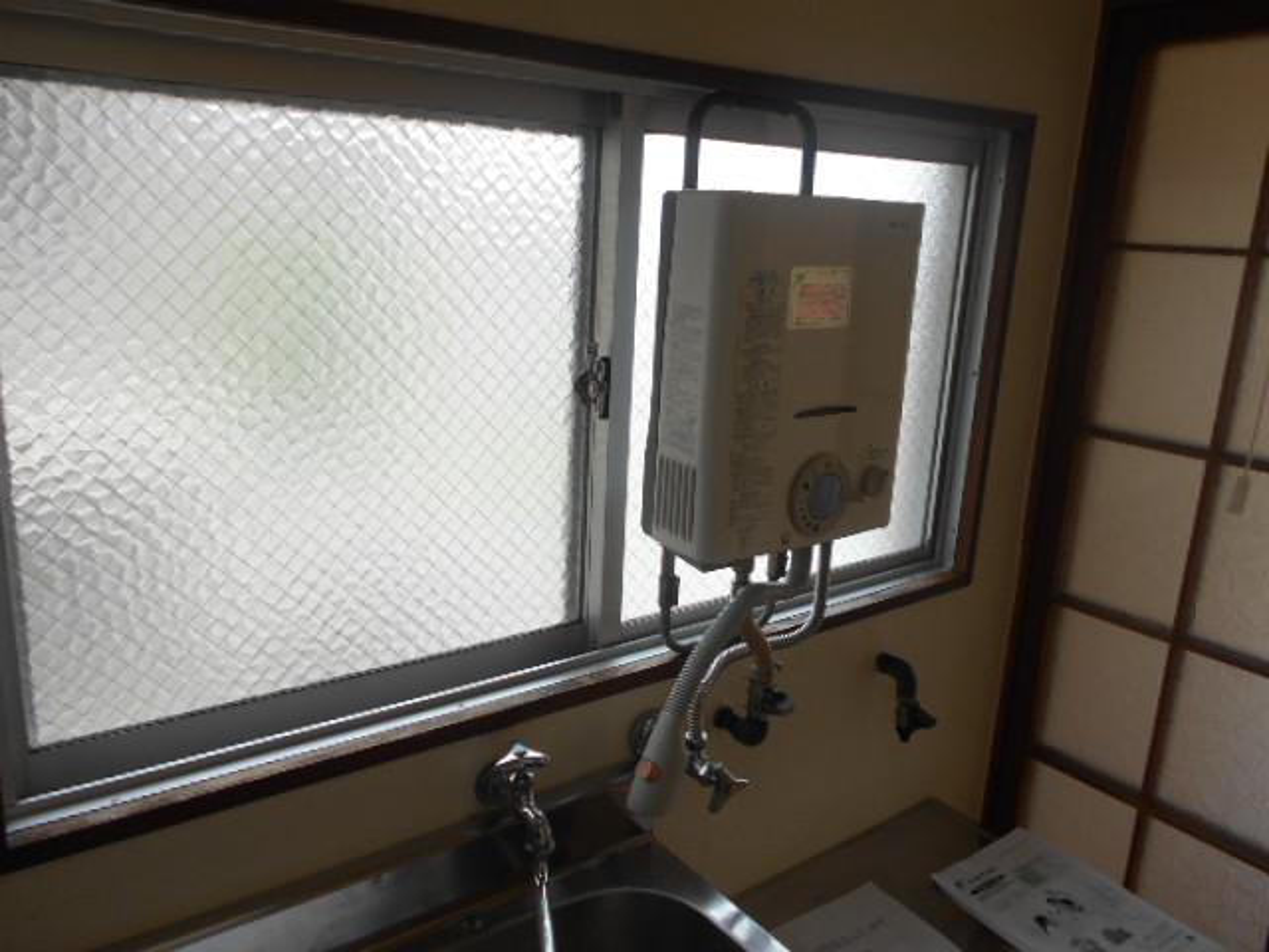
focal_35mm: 26
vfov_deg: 53.1
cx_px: 634
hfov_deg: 67.3
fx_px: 953
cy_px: 476
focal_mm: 4.6
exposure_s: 1/125
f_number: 3.2
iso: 80
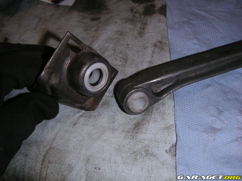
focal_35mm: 38
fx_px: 266
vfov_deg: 37.7
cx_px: 121
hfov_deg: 49.0
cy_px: 90
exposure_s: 1/45
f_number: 6.7
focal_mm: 6
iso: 160
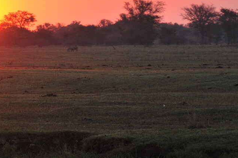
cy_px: 116
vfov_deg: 1.8
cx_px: -50
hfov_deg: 2.7
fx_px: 4975
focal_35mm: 753
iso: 400
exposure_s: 1/30
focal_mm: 200
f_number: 16
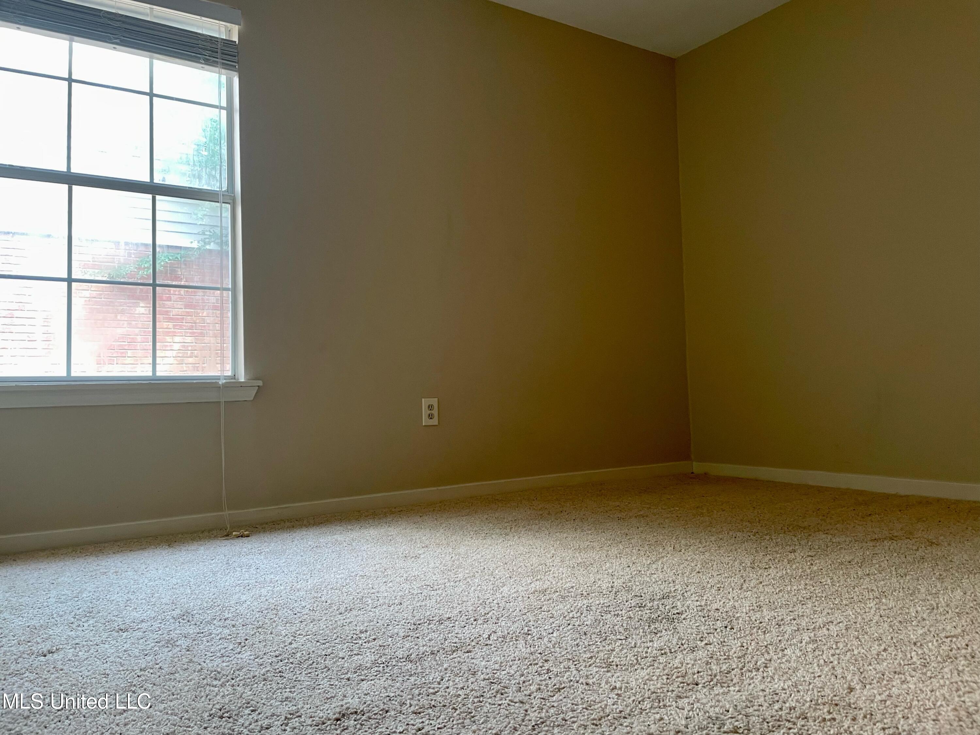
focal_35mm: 26
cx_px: 490
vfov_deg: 53.1
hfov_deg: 67.3
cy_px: 368
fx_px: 736
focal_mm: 4.2
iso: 100
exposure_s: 1/60
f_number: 1.6
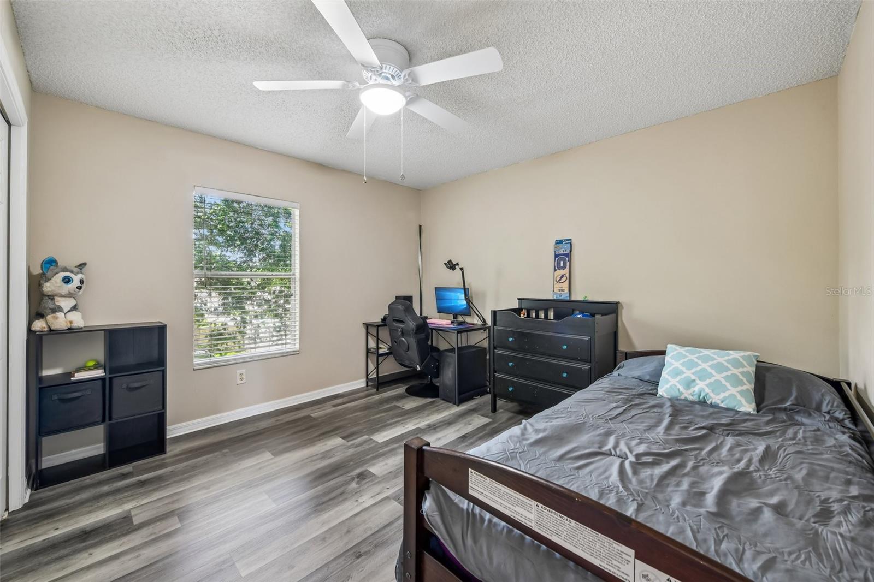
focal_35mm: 14
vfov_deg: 81.2
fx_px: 340
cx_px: 437
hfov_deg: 104.3
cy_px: 291
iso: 400
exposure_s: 1/3.33
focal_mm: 14
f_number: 8
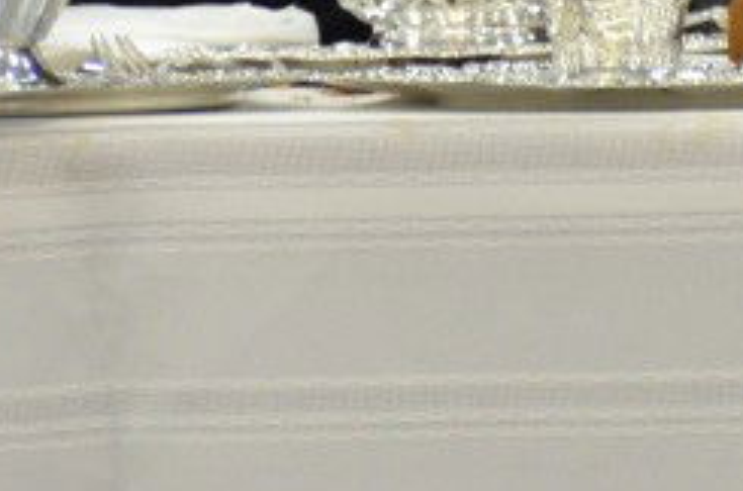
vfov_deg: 0.7
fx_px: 38763
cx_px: 594
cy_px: -458
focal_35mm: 1883
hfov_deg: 1.1
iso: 2500
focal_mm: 300
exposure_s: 1/80
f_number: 5.6
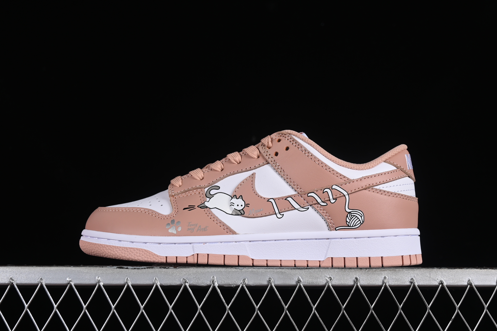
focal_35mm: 75
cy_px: 166
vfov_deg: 18.2
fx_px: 1035
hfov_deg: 27.0
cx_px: 248
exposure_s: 1/80
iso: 160
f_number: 8
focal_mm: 50
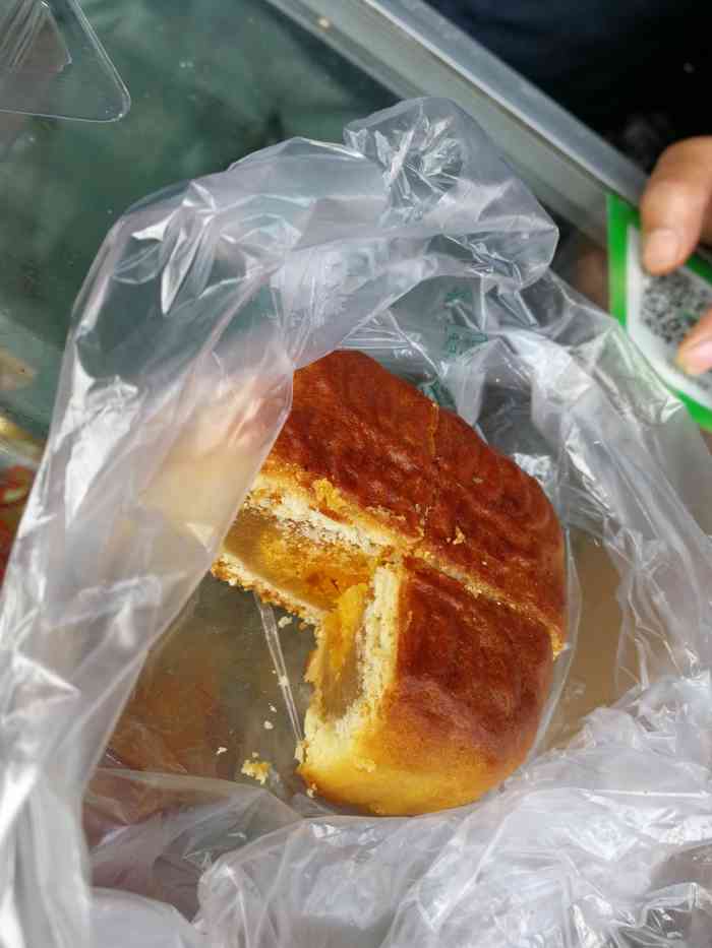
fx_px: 740
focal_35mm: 27
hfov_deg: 51.4
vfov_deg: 65.3
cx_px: 356
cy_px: 474
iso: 80
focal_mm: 3.95
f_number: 2.2
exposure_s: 1/50
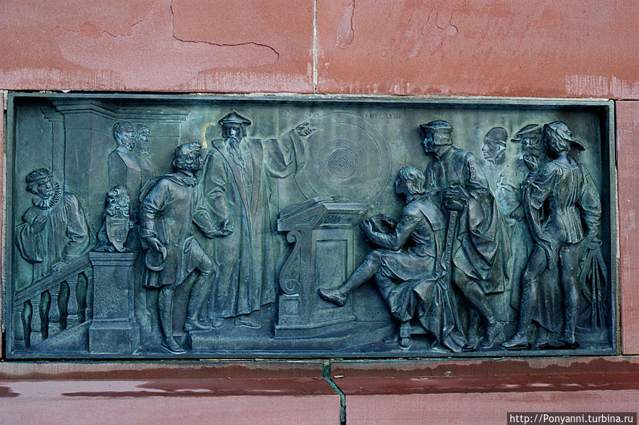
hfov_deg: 19.5
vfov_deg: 13.0
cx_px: 320
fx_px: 1863
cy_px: 212
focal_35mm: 105
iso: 400
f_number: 2.8
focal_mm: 70
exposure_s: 1/500
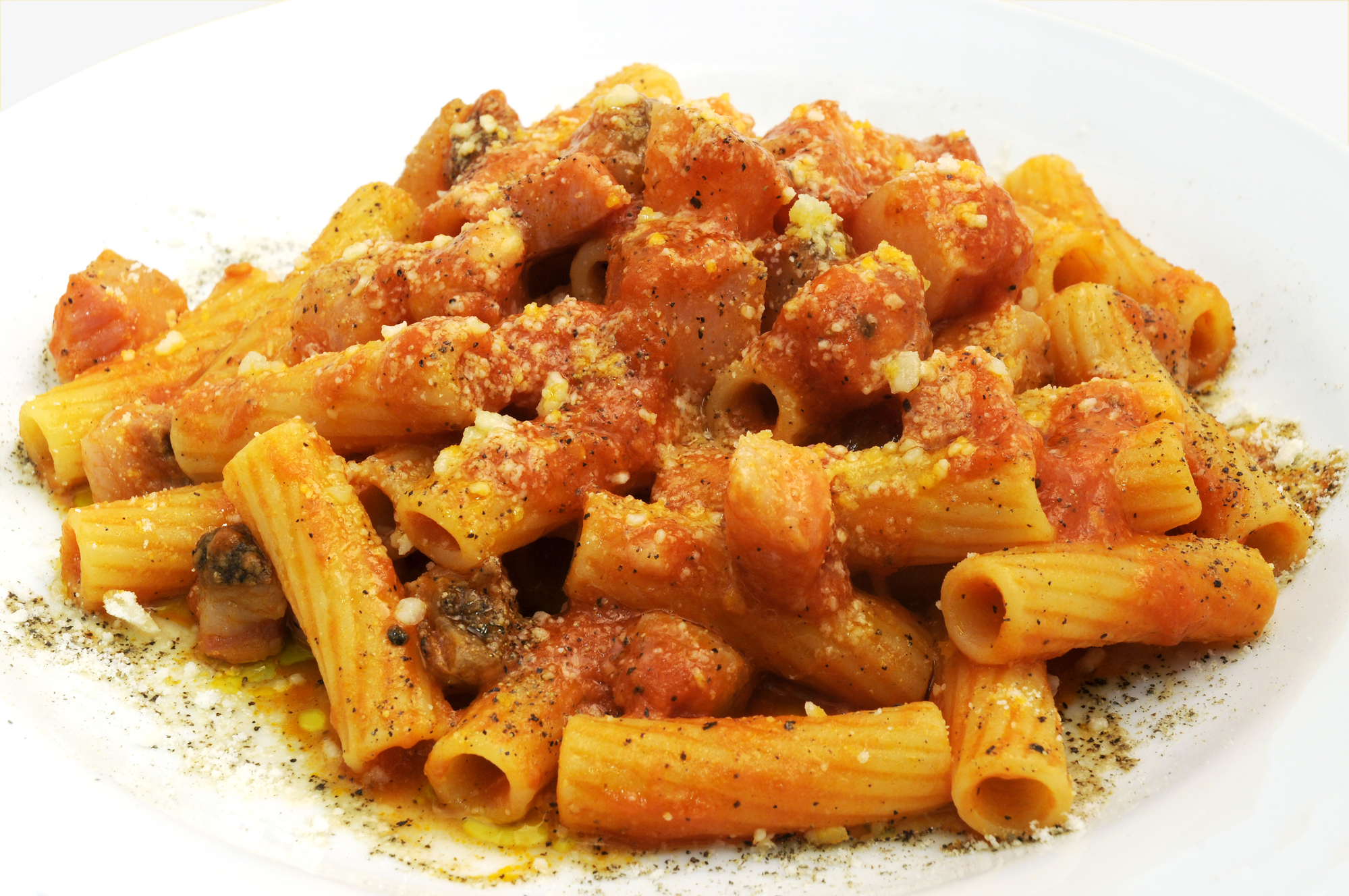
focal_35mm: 84
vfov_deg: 16.2
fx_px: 3144
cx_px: 674
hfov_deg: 24.2
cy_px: 448
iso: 200
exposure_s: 1/4
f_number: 14
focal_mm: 56
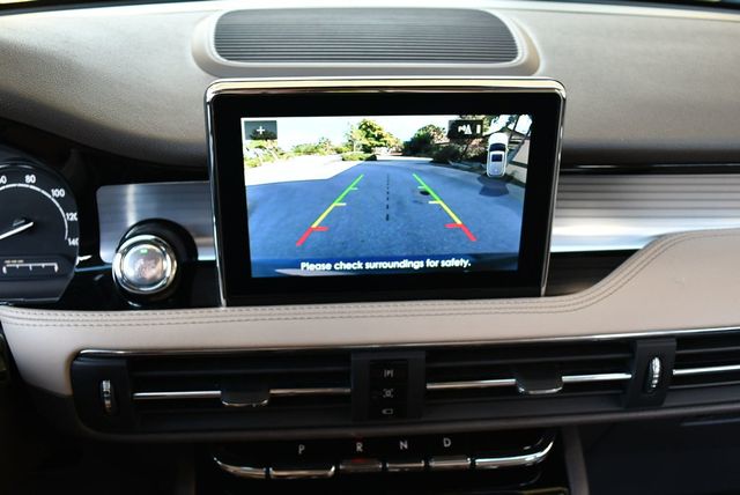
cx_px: 370
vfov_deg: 36.9
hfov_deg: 53.1
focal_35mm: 36
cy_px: 248
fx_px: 741
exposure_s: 1/200
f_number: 3.5
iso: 800
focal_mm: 18
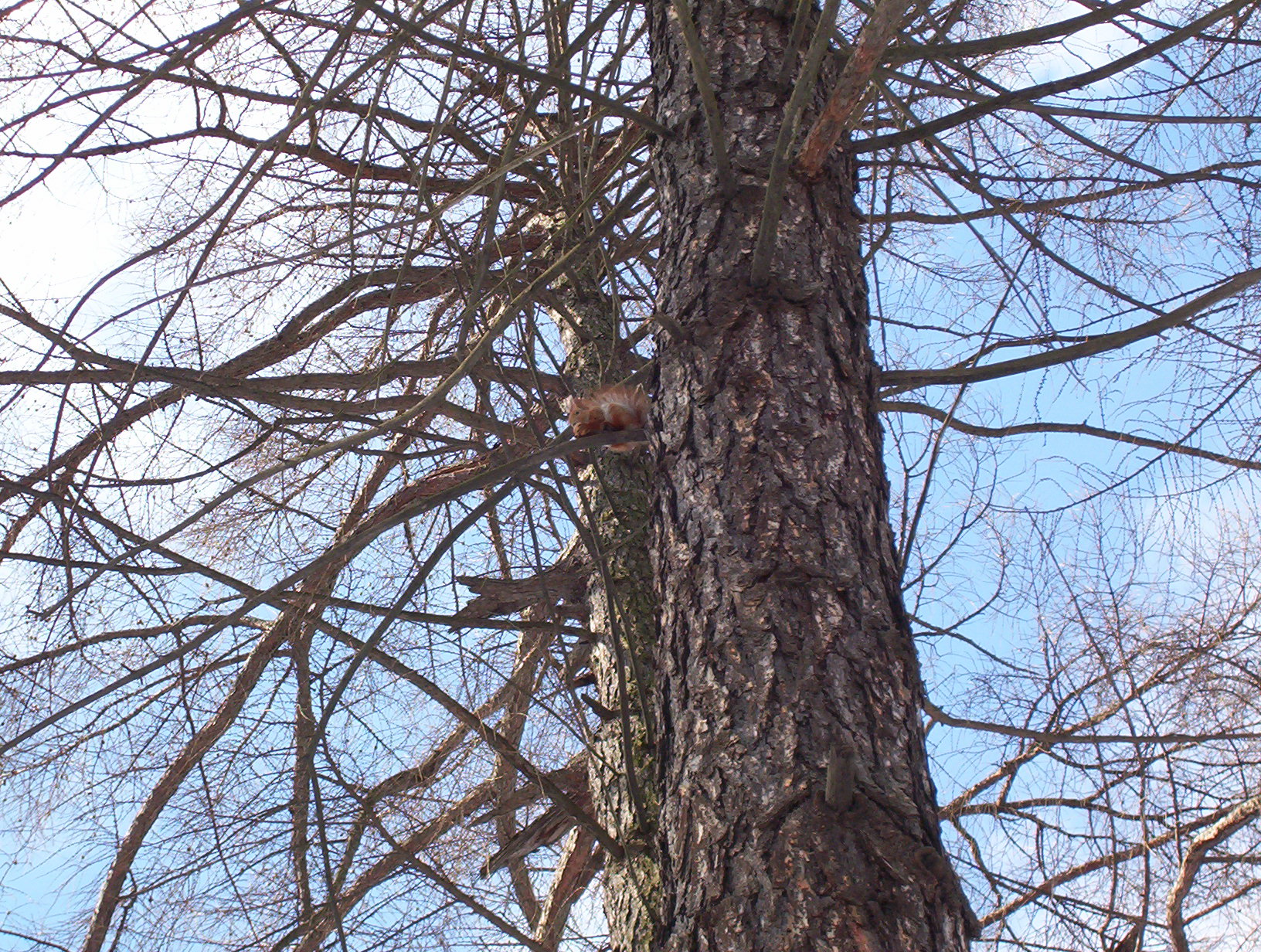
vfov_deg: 12.0
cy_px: 476
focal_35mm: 124
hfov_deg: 15.9
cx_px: 630
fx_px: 4528
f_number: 4.62
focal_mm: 16.3
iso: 100
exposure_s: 1/280
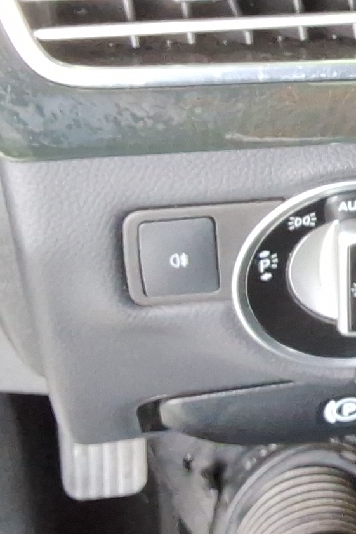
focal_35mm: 113
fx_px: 1675
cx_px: 851
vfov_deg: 18.1
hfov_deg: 10.5
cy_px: 211
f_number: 1.9
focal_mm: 2.91
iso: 120
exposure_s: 1/40
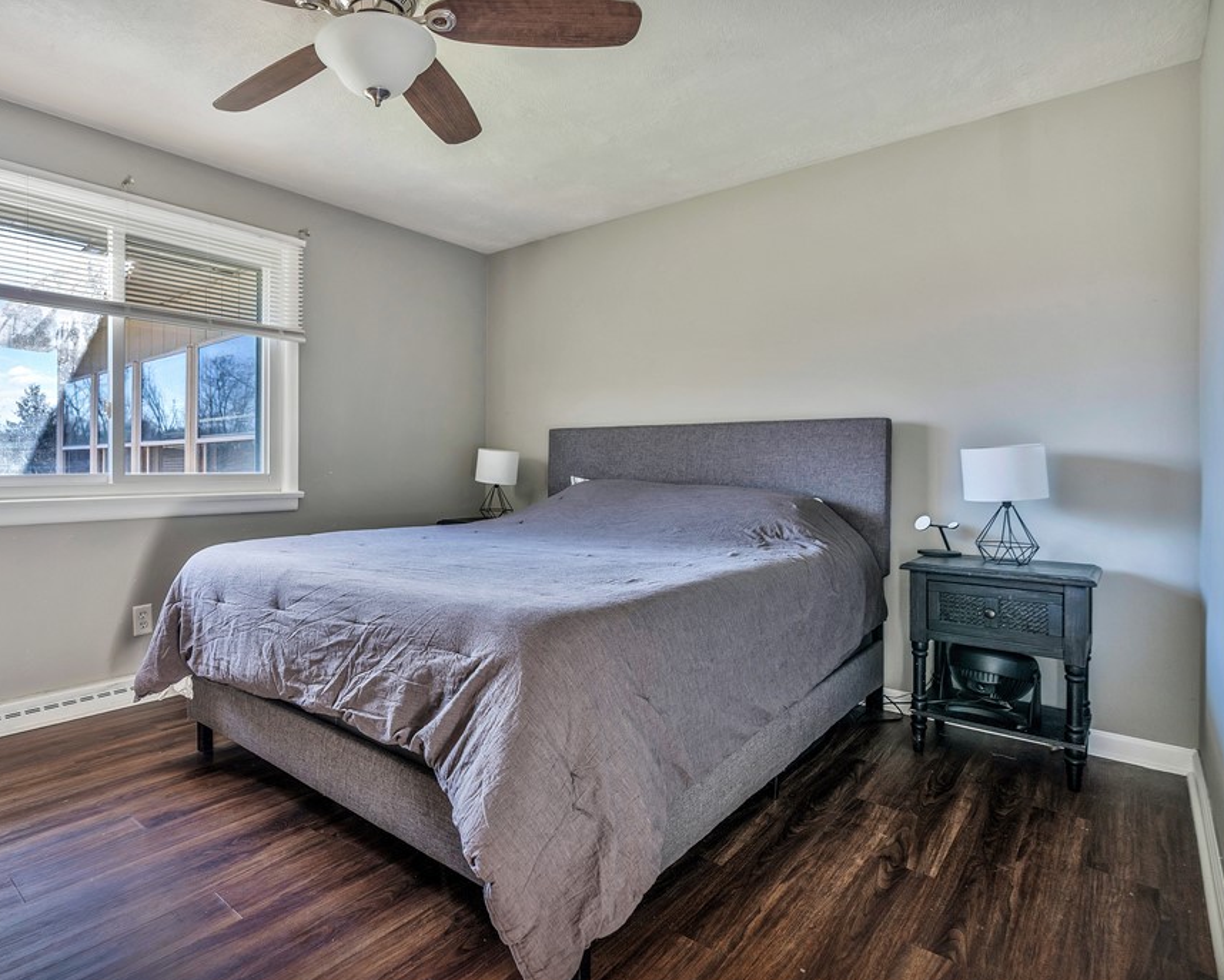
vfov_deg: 70.8
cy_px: 468
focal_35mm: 19
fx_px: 689
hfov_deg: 81.9
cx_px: 468
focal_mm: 16
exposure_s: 1/40
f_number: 4
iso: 400
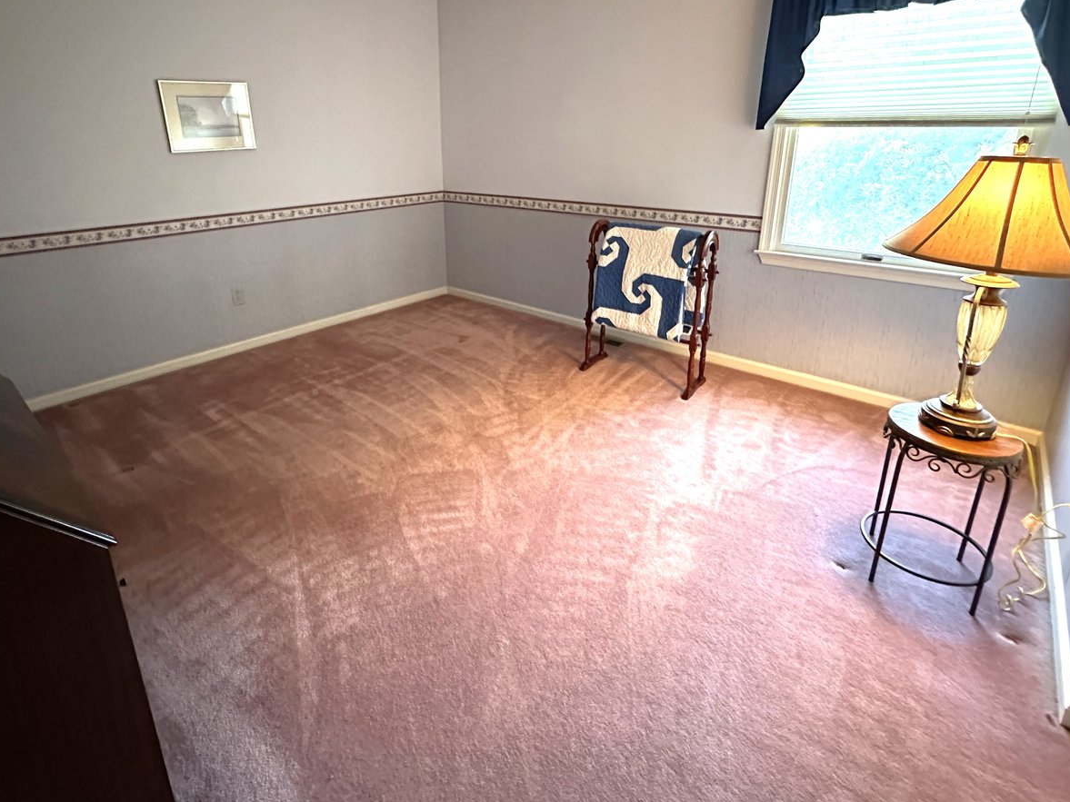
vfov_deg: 70.5
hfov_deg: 87.7
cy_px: 303
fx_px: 556
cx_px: 505
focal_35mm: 18
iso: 1000
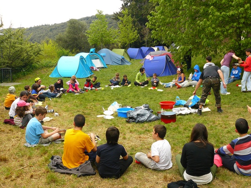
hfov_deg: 51.4
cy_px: 94
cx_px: 126
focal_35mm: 36
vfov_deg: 39.7
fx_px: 261
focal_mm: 6
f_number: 4.5
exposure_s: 1/200
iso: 200
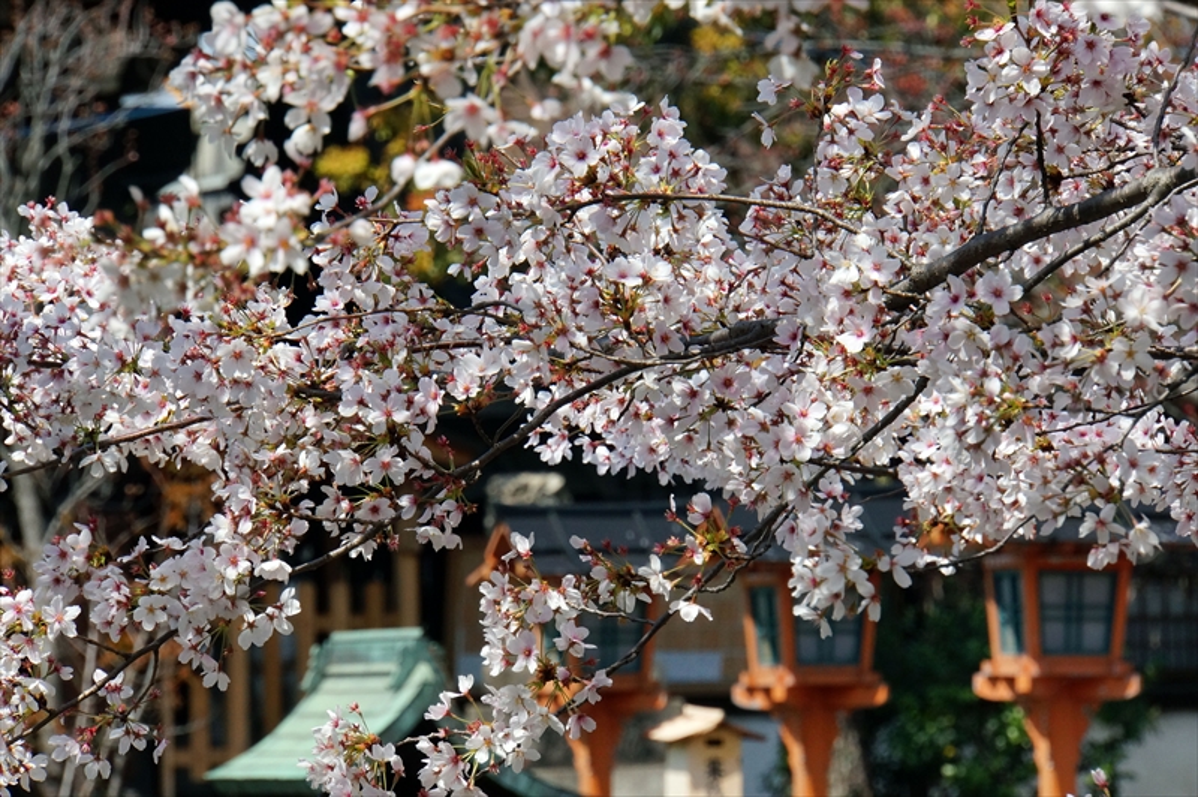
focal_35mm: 248
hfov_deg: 8.3
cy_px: 398
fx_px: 8244
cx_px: 599
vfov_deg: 5.5
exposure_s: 1/800
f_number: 13
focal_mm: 165.3
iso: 800
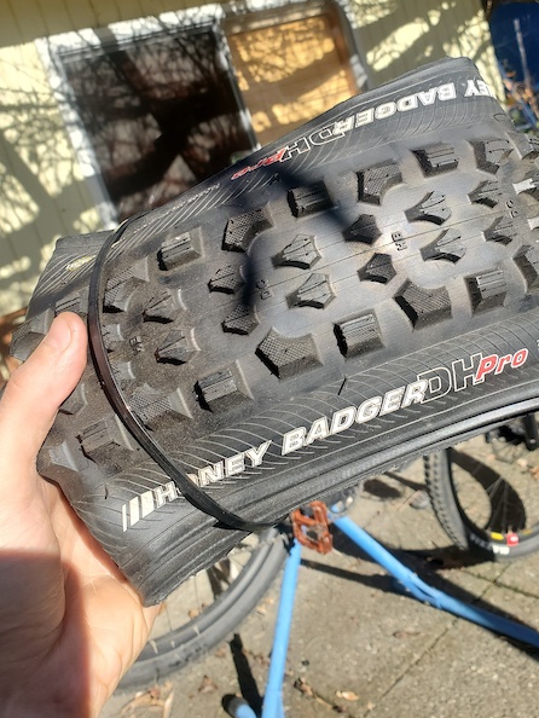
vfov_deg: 52.0
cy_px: 268
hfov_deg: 40.4
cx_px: 343
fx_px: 726
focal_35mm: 35
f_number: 2.4
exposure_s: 1/800
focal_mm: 4.3
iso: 50
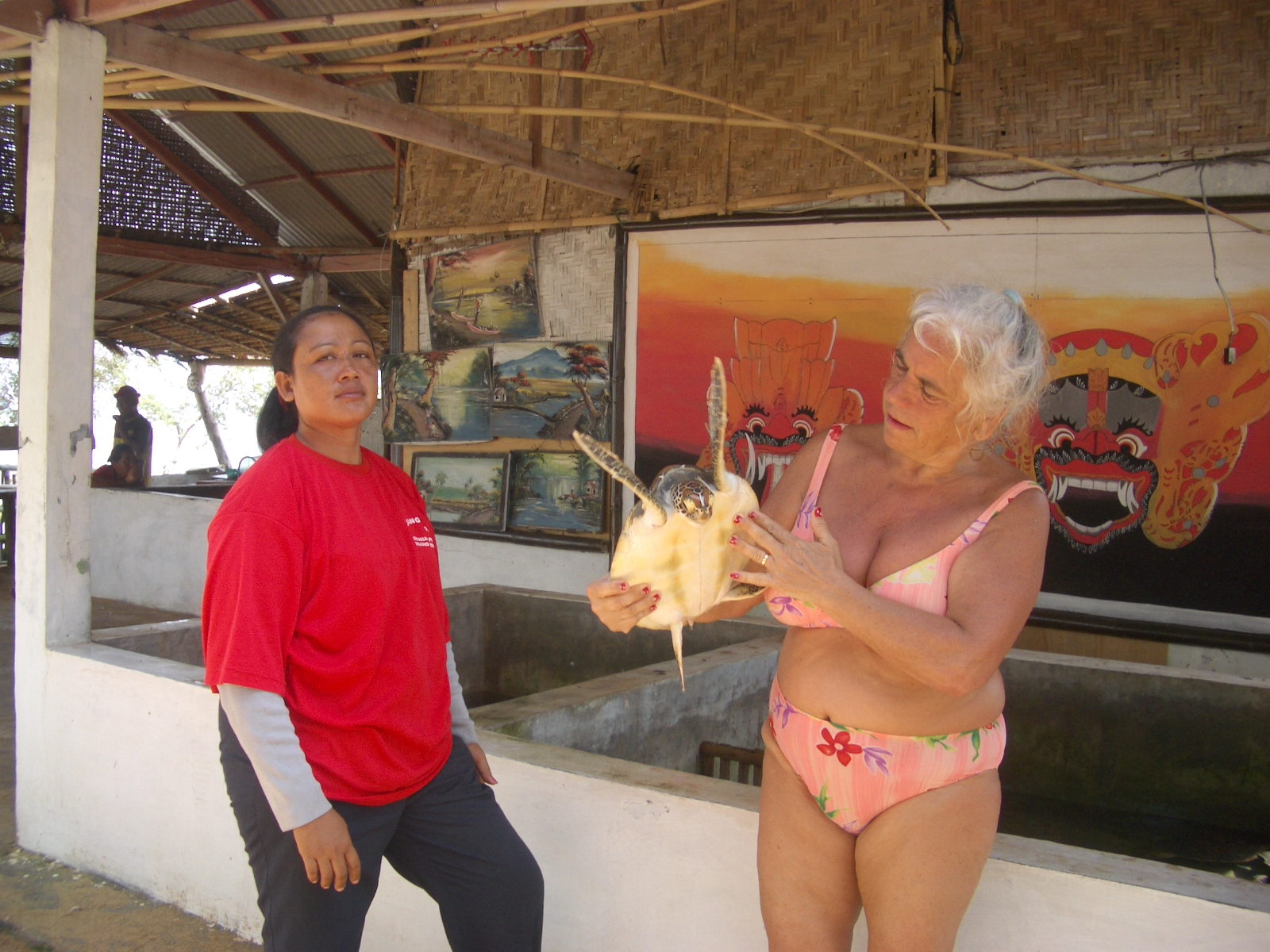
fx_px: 1284
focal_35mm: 35
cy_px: 476
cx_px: 635
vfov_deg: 40.7
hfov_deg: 52.6
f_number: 2.6
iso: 50
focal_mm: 5.8
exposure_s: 1/160
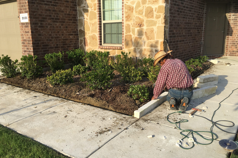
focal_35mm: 31
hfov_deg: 60.3
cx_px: 117
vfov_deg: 42.3
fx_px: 205
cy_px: 82
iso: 25
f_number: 2.2
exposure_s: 1/938
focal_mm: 4.15
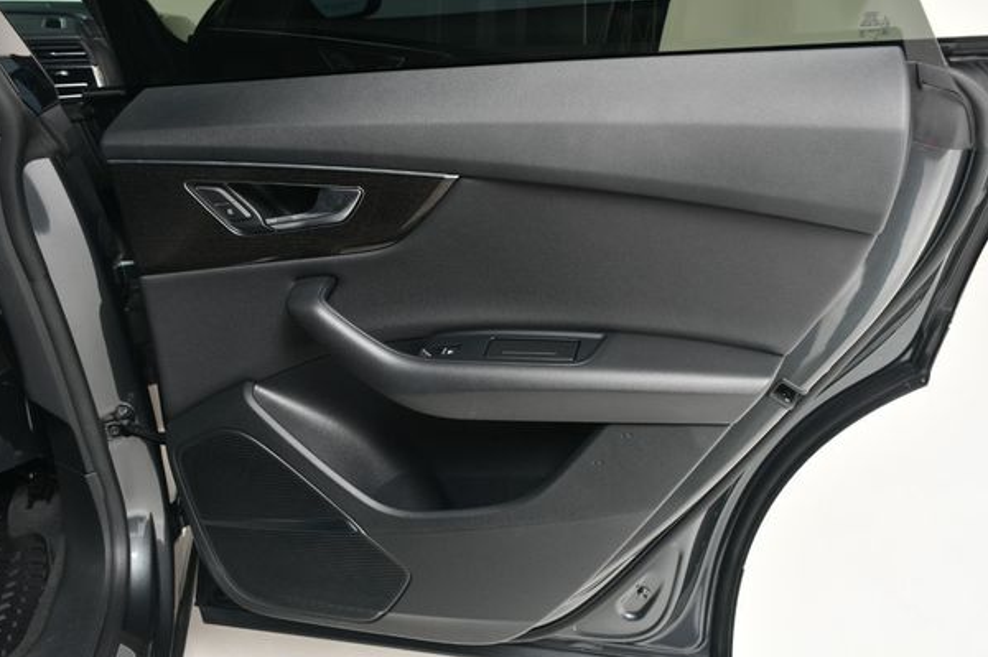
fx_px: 877
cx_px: 489
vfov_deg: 41.0
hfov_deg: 58.8
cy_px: 323
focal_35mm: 32
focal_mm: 20
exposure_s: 1/160
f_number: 5.6
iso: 100
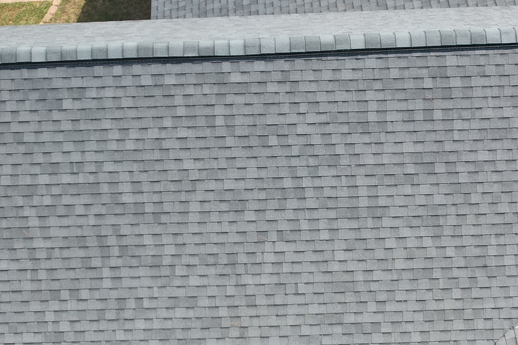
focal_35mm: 66
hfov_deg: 30.5
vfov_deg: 20.6
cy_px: 166
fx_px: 950
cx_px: 222
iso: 100
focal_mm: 8.38
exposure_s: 1/125
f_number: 2.8
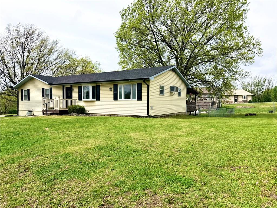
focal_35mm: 24
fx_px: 192
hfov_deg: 71.6
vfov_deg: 56.8
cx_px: 138
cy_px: 104
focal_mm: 6.76
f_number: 1.78
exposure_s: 1/5319
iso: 80
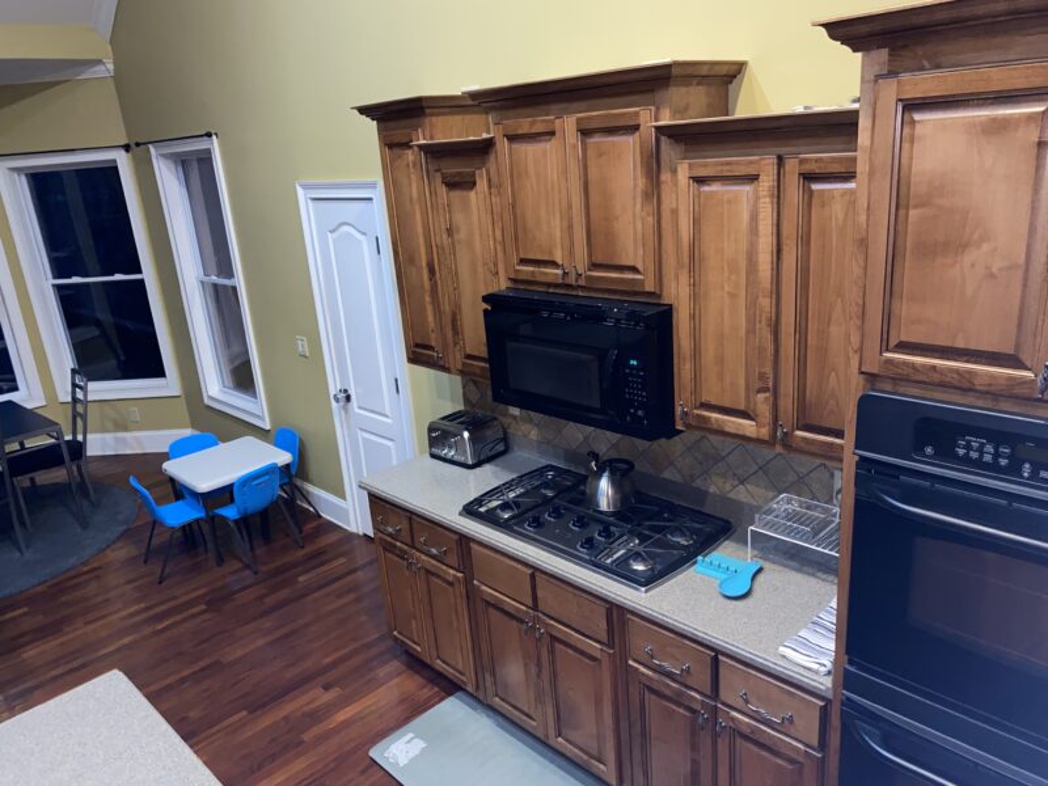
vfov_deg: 53.1
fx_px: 787
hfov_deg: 67.3
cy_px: 393
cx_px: 524
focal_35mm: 26
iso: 160
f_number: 1.8
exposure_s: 1/11
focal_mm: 4.25
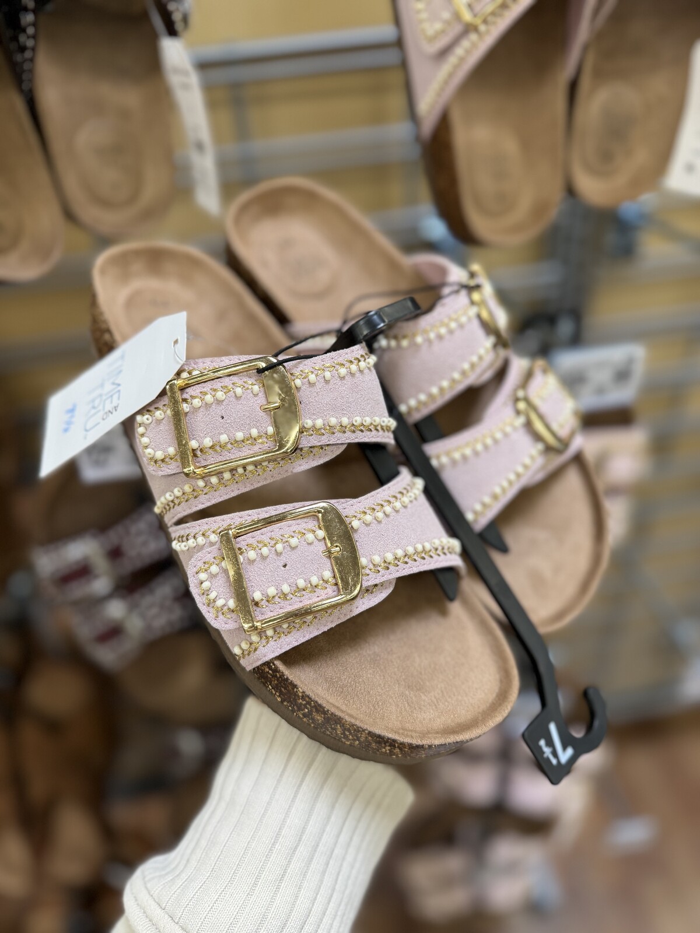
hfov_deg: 56.8
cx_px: 350
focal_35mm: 24
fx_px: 647
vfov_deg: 71.6
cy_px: 466
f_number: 1.78
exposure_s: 1/121
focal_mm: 6.76
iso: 125
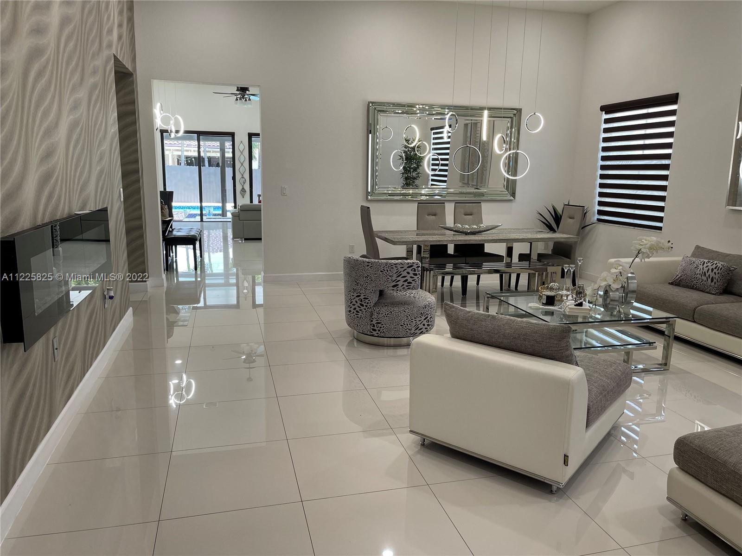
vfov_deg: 53.1
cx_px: 371
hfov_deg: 67.3
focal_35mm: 26
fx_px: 557
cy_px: 278
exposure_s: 1/120
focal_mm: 5.1
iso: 80
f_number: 1.6
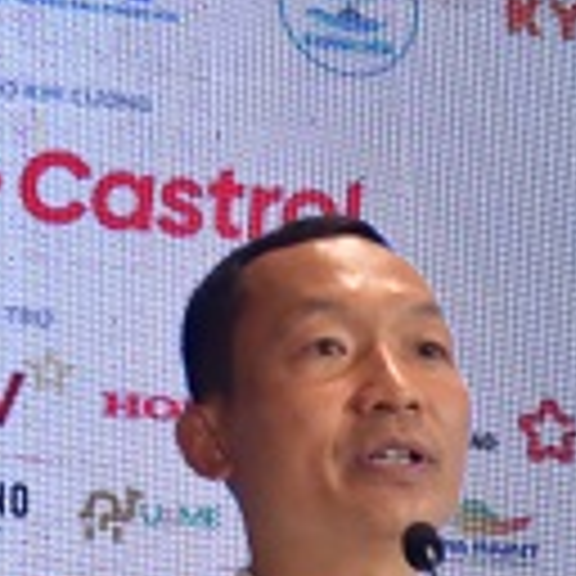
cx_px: 621
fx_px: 3596
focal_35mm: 191
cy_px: 742
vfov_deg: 9.0
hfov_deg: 9.1
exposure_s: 1/50
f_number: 8
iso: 2200
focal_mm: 48
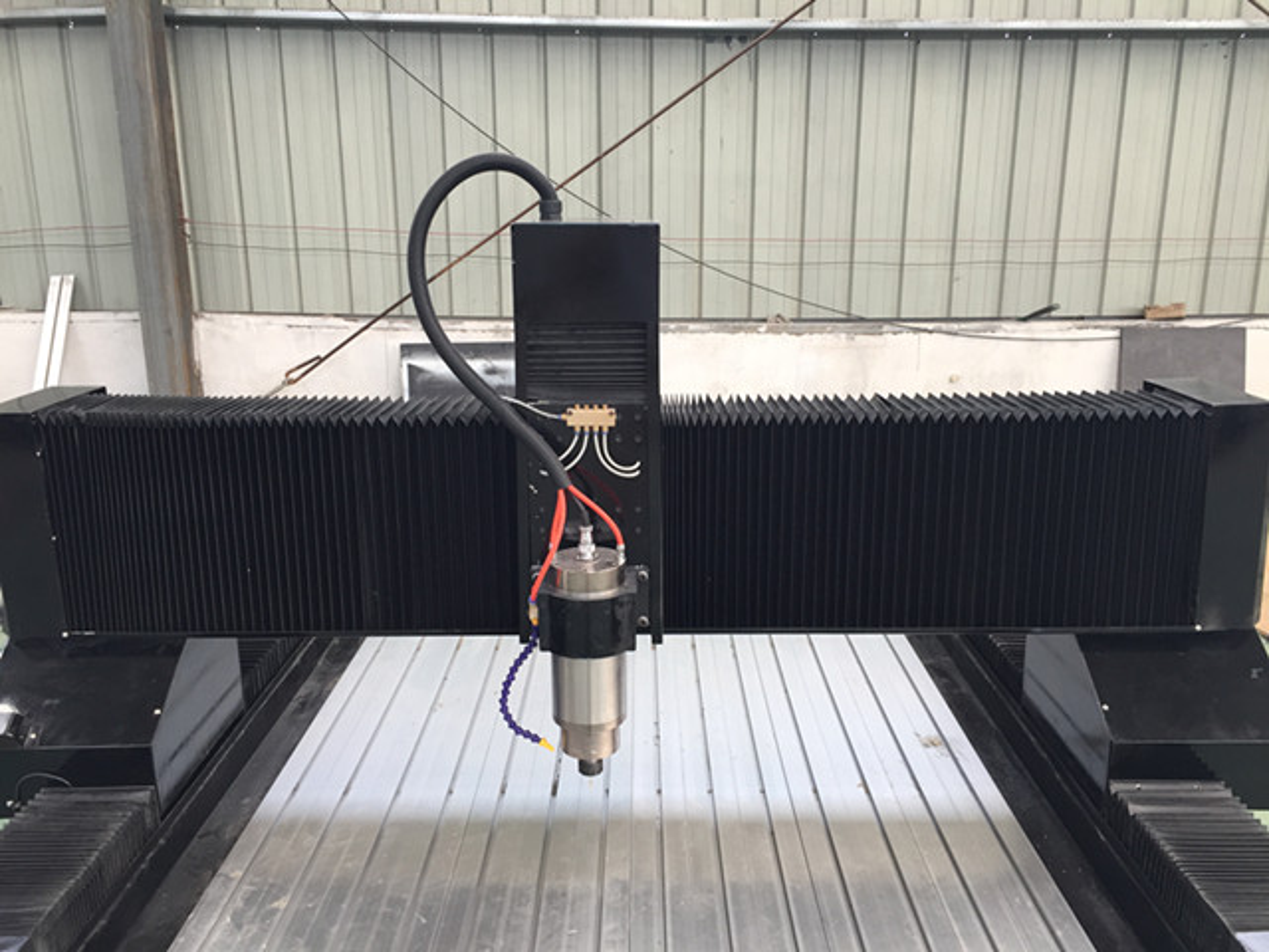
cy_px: 476
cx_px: 634
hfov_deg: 61.7
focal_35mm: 29
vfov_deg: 48.2
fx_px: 1063
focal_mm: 4.15
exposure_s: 1/120
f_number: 2.2
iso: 40
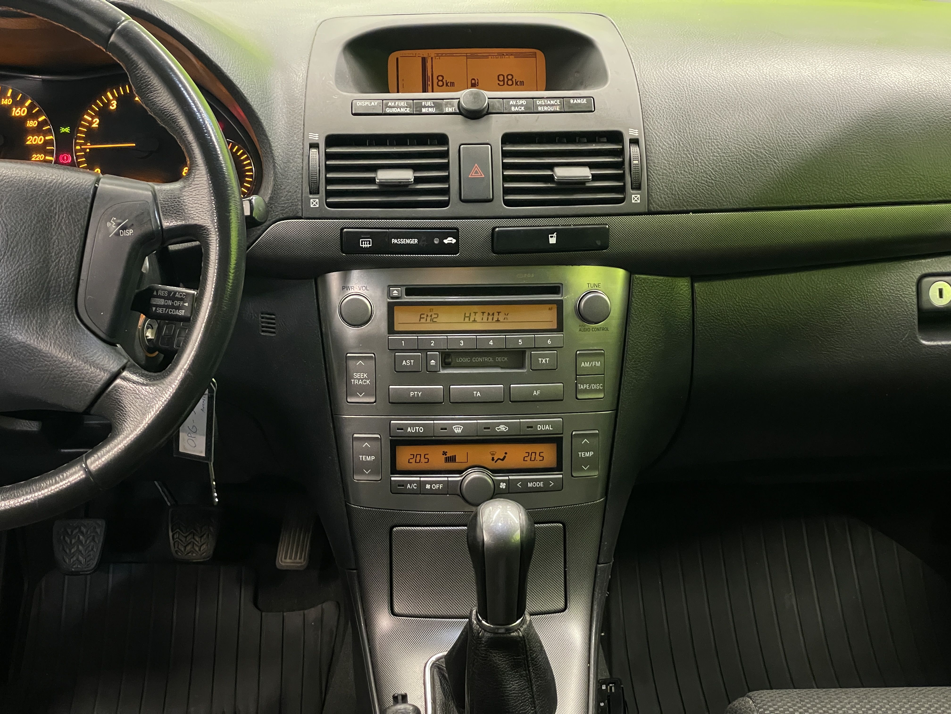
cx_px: 476
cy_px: 357
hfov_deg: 36.8
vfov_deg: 28.0
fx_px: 1429
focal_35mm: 52
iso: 640
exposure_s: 1/33
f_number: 2
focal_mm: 6
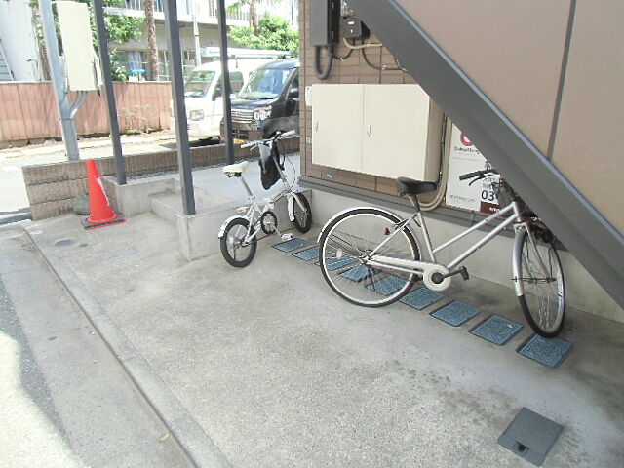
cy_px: 234
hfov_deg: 71.6
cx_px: 312
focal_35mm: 24
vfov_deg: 56.8
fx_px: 433
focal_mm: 4.24
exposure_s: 1/125
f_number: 3
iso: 64
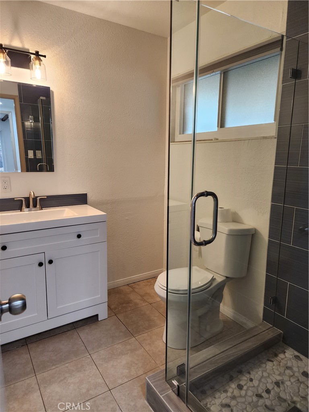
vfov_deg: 73.9
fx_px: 274
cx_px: 154
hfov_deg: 58.9
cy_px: 206
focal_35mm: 23
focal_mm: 6.4
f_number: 1.8
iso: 250
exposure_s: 1/120
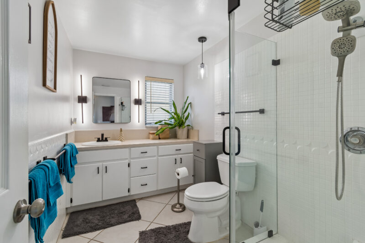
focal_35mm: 15
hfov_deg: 100.4
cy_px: 122
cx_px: 182
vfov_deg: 77.3
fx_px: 152
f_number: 7.1
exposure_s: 1/20
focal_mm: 10
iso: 100
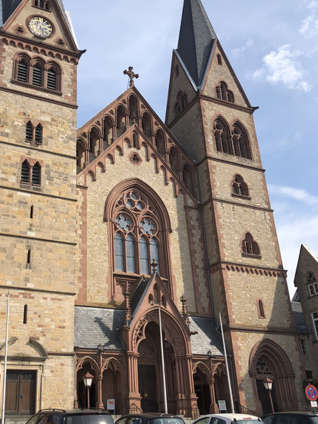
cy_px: 202
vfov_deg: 47.8
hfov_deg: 36.5
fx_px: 477
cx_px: 104
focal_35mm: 39
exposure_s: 1/1919
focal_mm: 3.99
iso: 20
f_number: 1.8
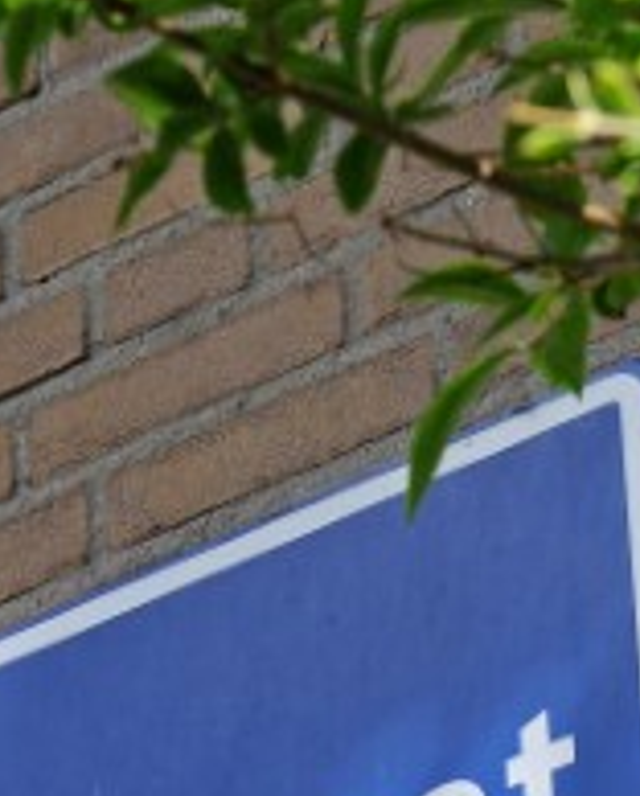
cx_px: 316
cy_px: 977
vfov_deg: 8.1
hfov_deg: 6.5
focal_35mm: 237
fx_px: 5594
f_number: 5.6
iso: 200
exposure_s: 1/320
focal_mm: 32
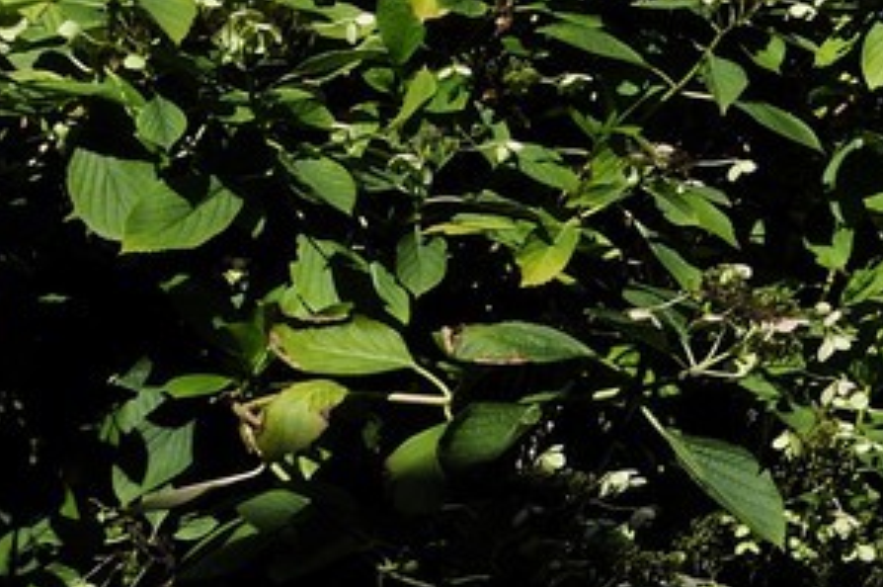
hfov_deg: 10.1
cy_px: -216
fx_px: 4214
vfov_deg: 7.9
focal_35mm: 172
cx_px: 2246
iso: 200
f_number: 13
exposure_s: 1/160
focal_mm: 32
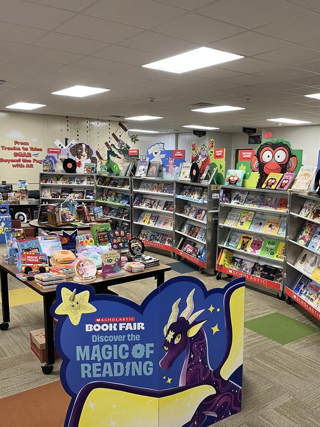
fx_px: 407
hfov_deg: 42.7
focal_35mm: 33
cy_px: 231
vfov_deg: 55.3
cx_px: 197
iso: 100
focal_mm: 5.1
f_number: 1.6
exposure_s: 1/60
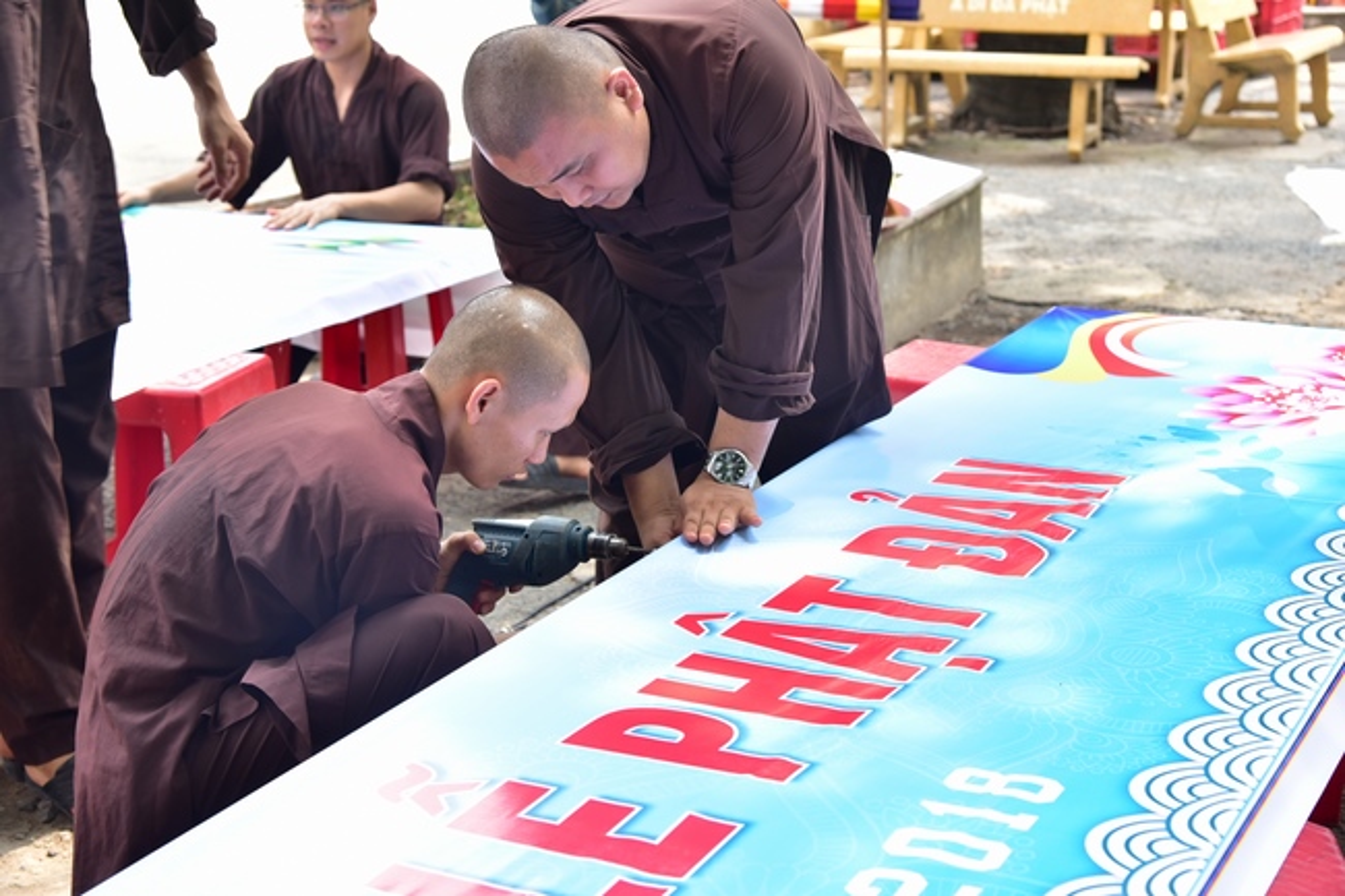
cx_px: 672
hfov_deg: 32.4
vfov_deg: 21.9
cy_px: 448
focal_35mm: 62
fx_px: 2316
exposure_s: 1/80
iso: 200
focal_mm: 62
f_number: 5.6
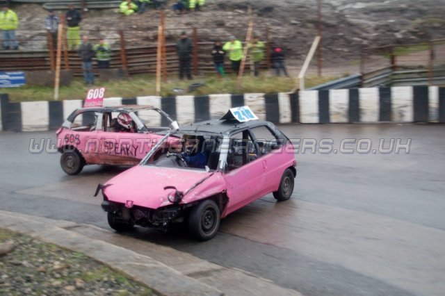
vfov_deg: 26.5
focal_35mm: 51
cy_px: 148
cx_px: 222
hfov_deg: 38.9
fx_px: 630
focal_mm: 34
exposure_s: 1/100
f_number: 4.5
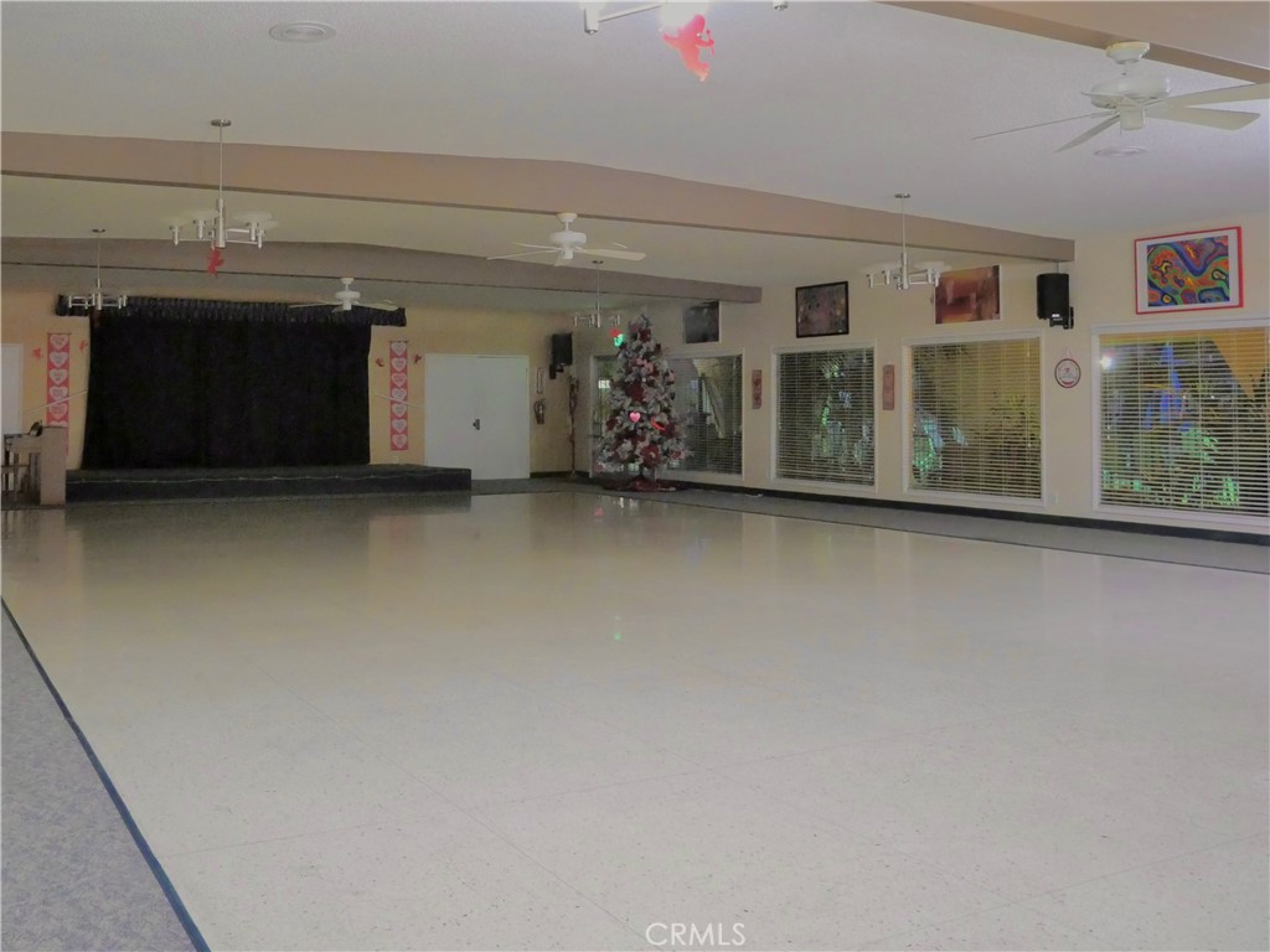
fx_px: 881
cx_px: 635
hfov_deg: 71.6
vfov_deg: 56.8
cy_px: 476
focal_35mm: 24
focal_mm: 12
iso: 5000
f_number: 3.5
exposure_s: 1/40
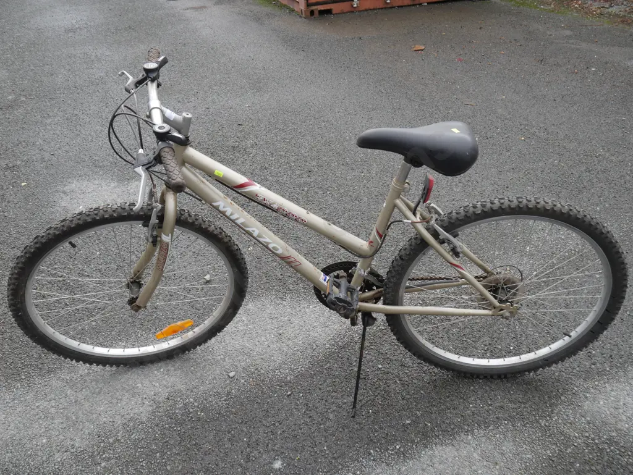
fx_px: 549
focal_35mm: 30
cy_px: 238
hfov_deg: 59.9
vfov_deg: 46.8
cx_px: 316
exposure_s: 1/200
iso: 200
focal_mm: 15
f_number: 5
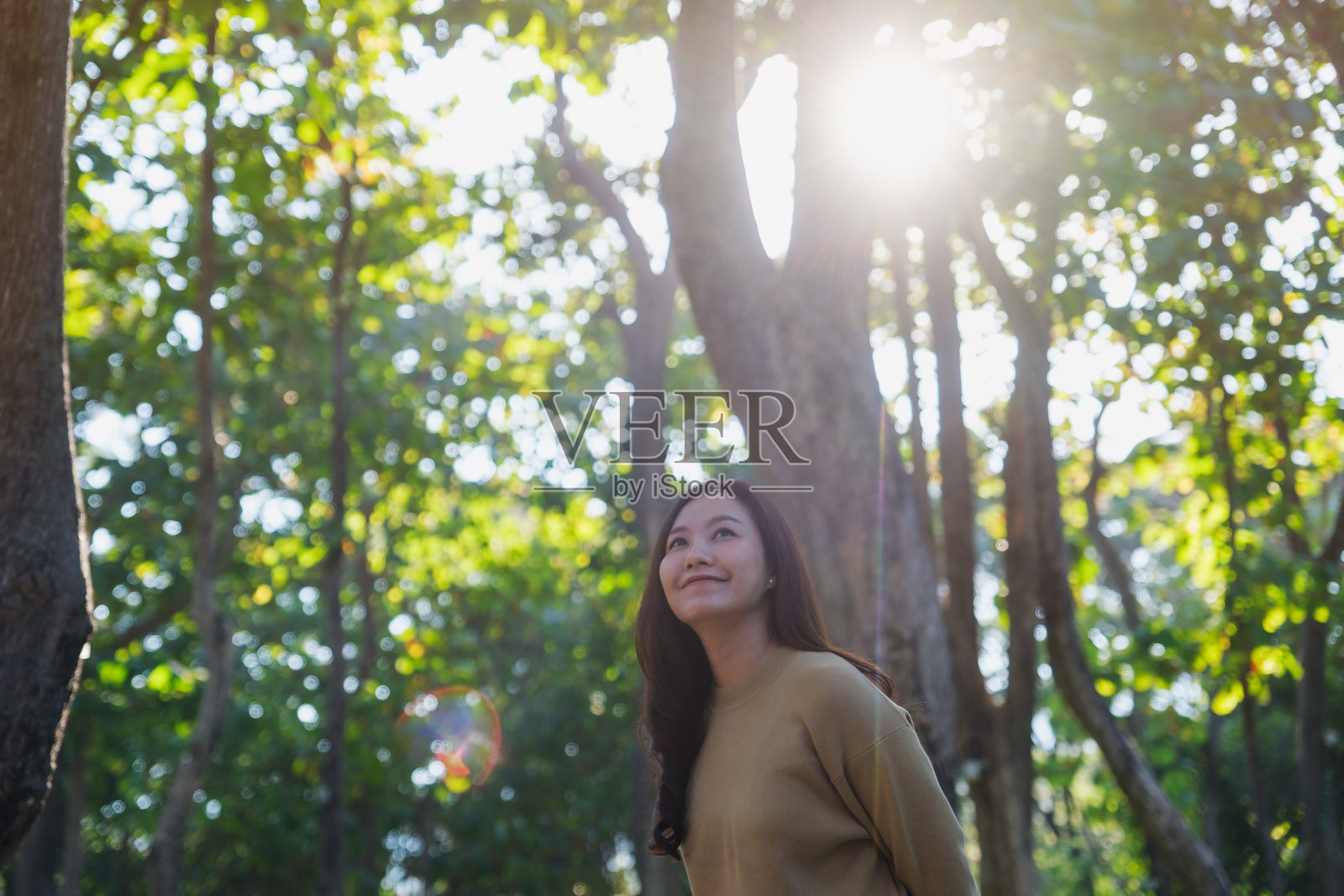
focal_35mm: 83
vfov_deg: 16.5
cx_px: 672
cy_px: 448
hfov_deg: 24.5
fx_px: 3099
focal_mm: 55
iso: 160
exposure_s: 1/250
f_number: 2.8
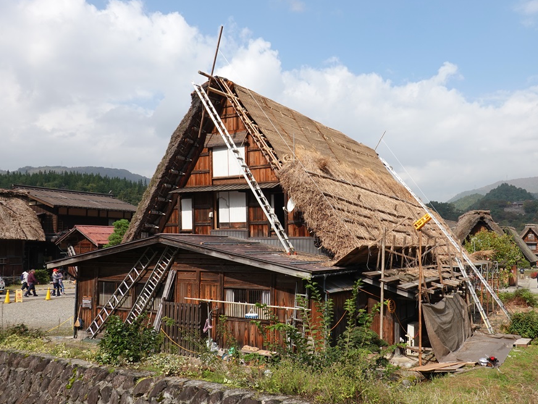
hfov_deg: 56.6
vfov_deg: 44.2
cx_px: 308
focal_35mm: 32
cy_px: 204
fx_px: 498
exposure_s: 1/400
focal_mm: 10.83
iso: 125
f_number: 5.6
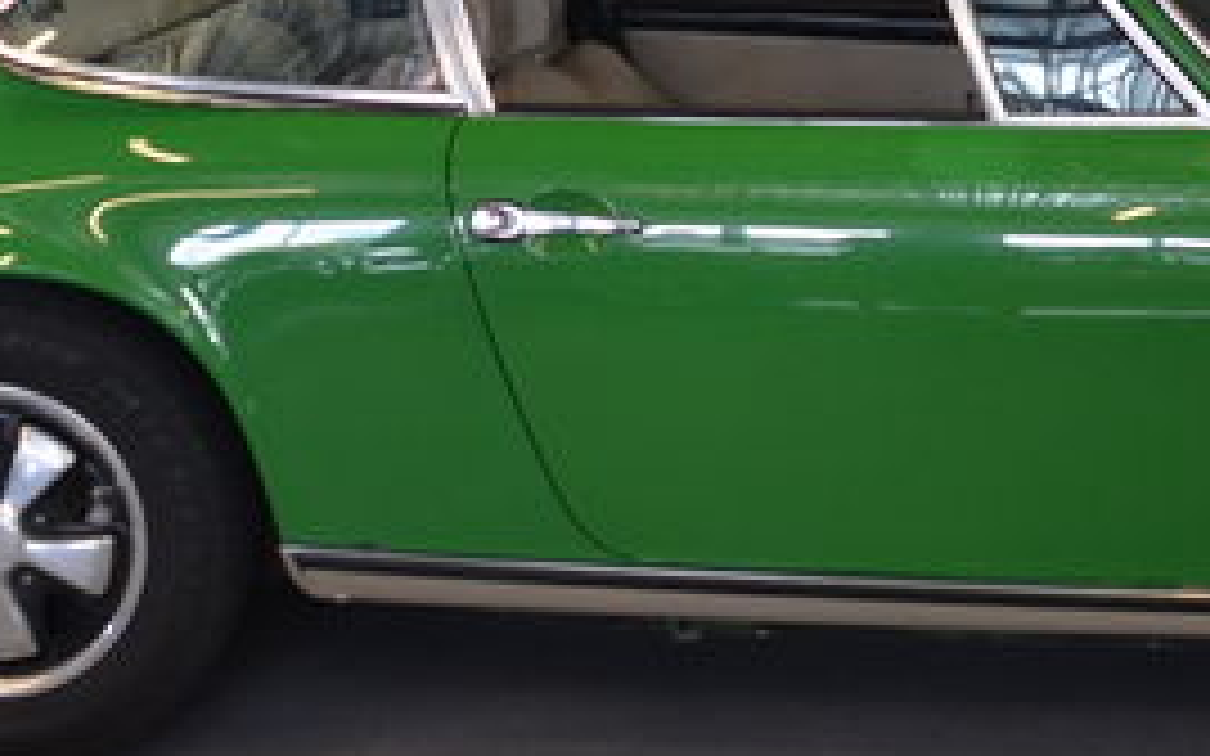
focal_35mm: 87
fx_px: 2868
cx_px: 823
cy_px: -135
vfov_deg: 14.6
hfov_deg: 23.7
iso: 800
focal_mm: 20
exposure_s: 1/30
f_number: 3.5
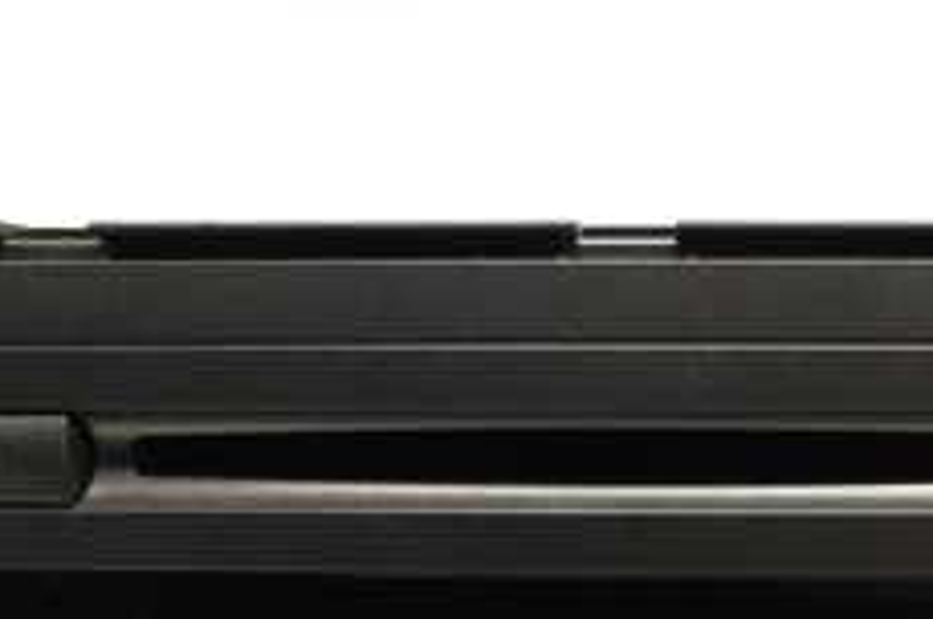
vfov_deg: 15.7
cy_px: 725
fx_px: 2174
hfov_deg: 24.1
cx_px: 615
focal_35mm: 84
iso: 100
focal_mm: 20
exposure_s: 1/100
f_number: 3.5
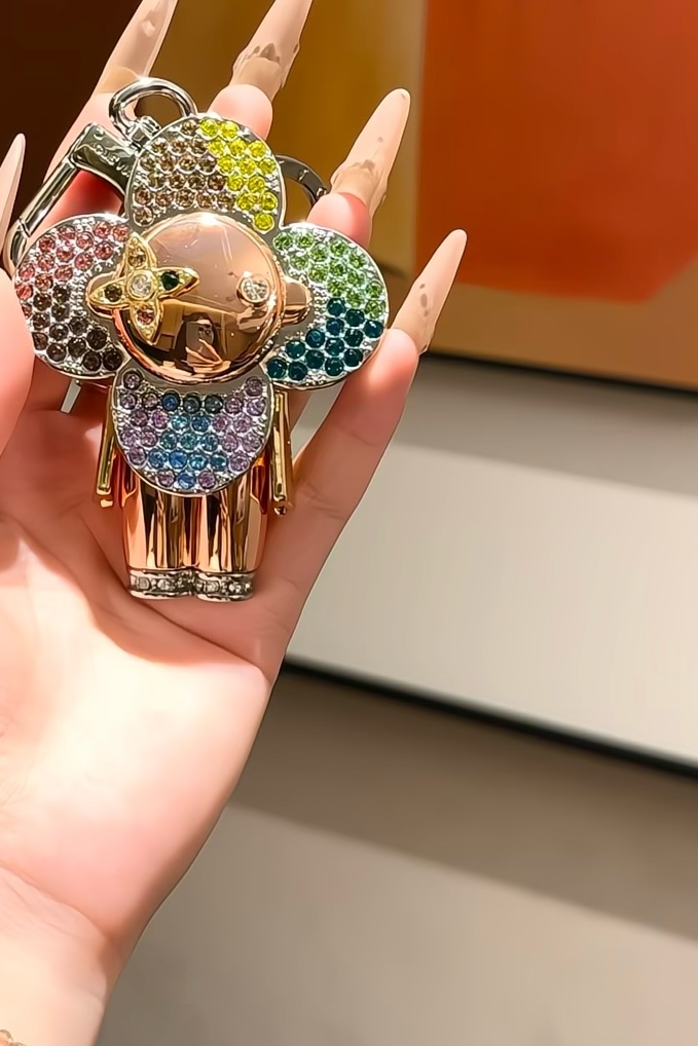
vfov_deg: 38.0
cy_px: 281
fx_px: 1483
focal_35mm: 51
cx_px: 204
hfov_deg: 26.3
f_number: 1.5
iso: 125
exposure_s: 1/60
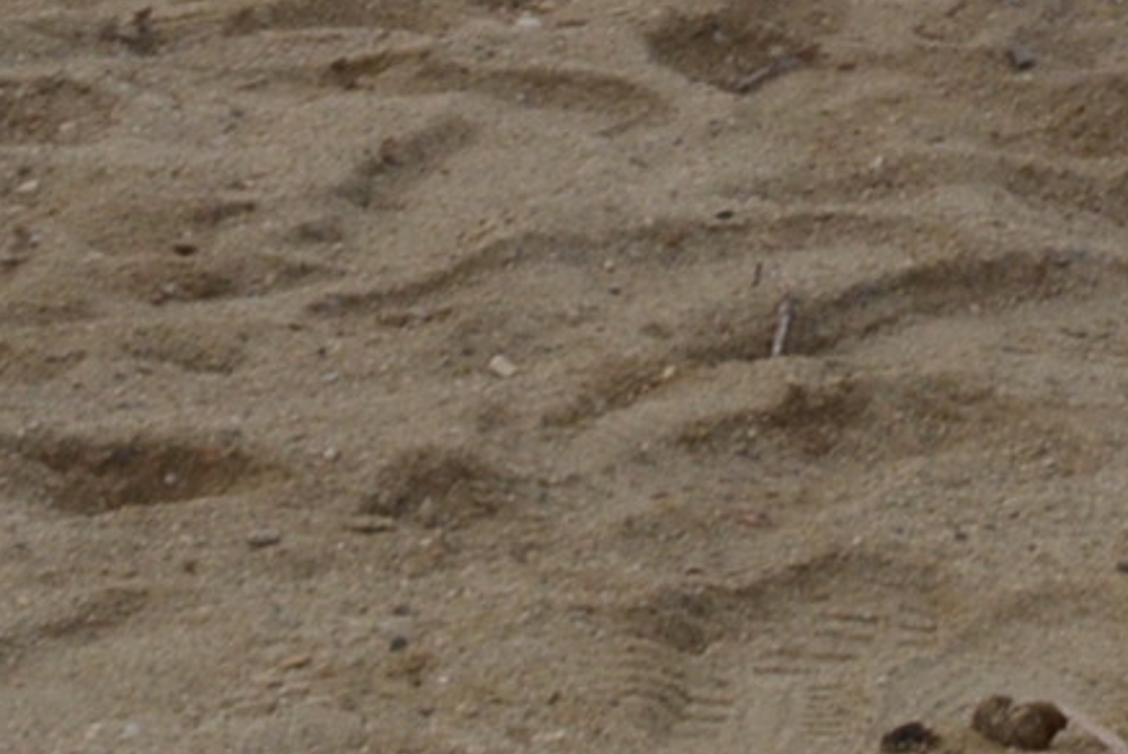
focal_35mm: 318
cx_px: 2486
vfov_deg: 4.2
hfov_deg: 6.2
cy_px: -1606
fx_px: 9984
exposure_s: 1/200
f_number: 16
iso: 400
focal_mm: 31
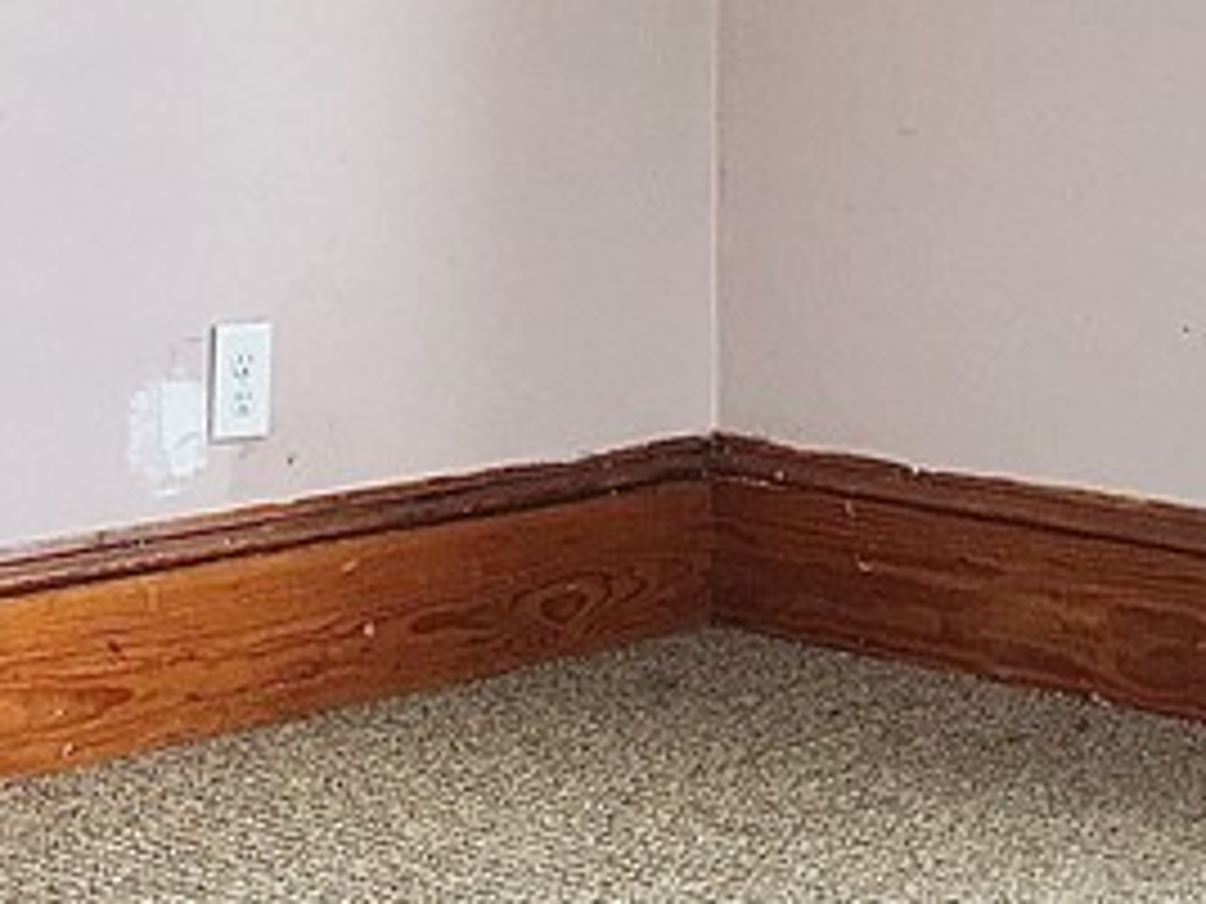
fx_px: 3867
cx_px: 130
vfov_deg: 13.1
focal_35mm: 111
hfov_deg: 17.5
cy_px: -117
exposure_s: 1/30
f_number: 2.2
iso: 32
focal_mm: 4.15
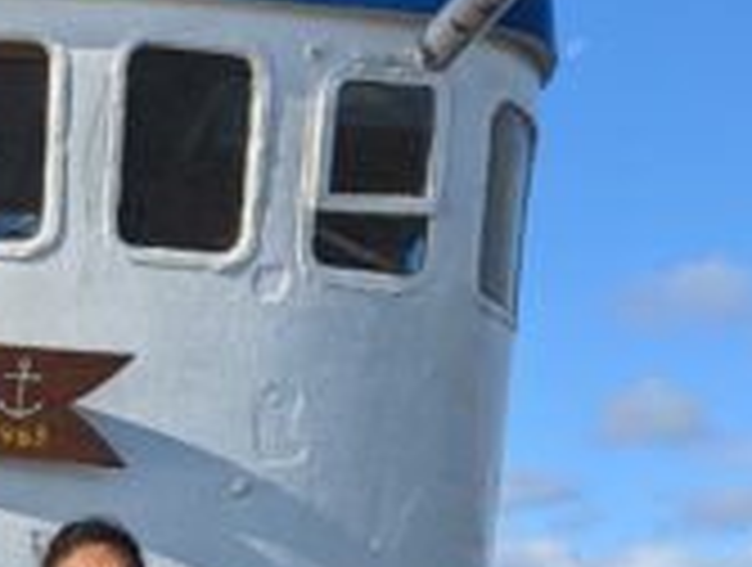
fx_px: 1872
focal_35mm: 86
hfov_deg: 20.2
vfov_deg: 16.4
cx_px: -302
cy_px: 711
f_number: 1.85
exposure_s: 1/2358
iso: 38
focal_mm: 6.81
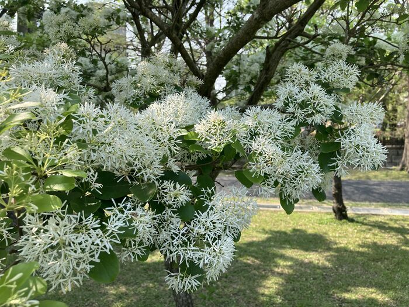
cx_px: 204
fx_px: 331
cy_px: 154
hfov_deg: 63.4
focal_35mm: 28
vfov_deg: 49.7
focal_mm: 3.99
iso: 32
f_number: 1.8
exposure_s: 1/674
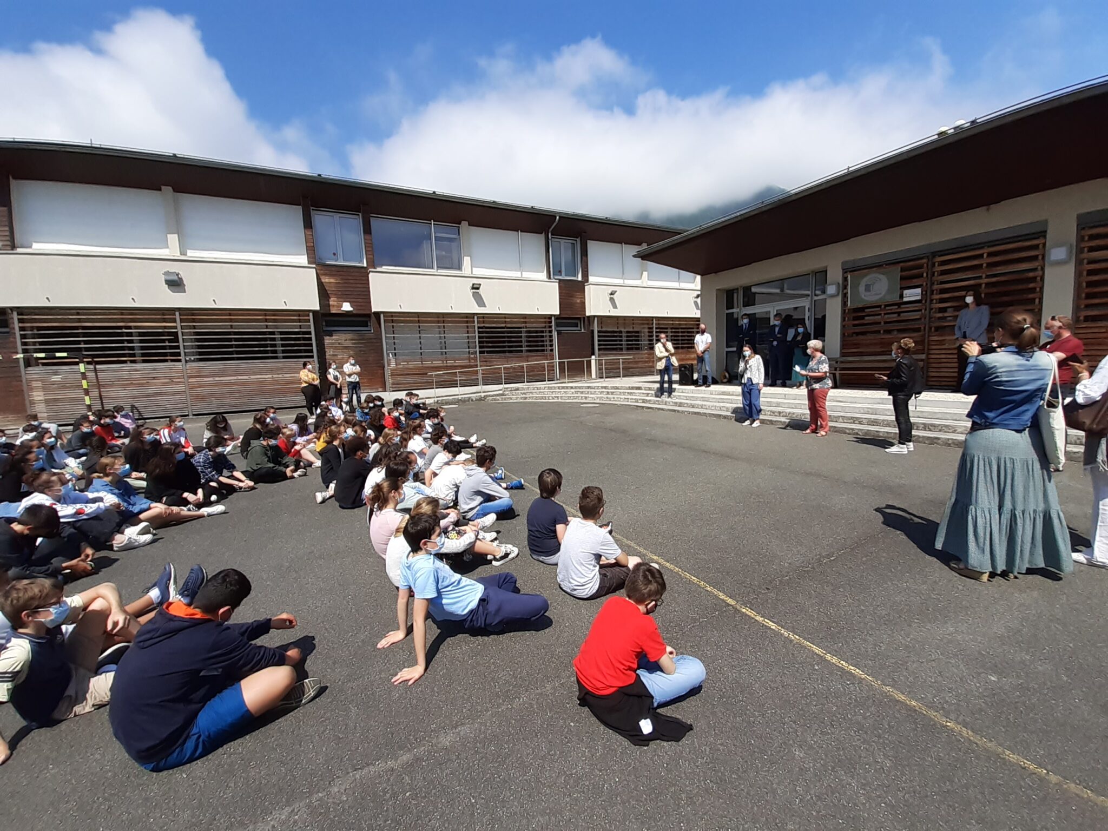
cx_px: 554
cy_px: 416
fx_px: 416
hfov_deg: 106.2
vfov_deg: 89.9
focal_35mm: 13
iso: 40
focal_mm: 1.13
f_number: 2.2
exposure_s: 1/1250
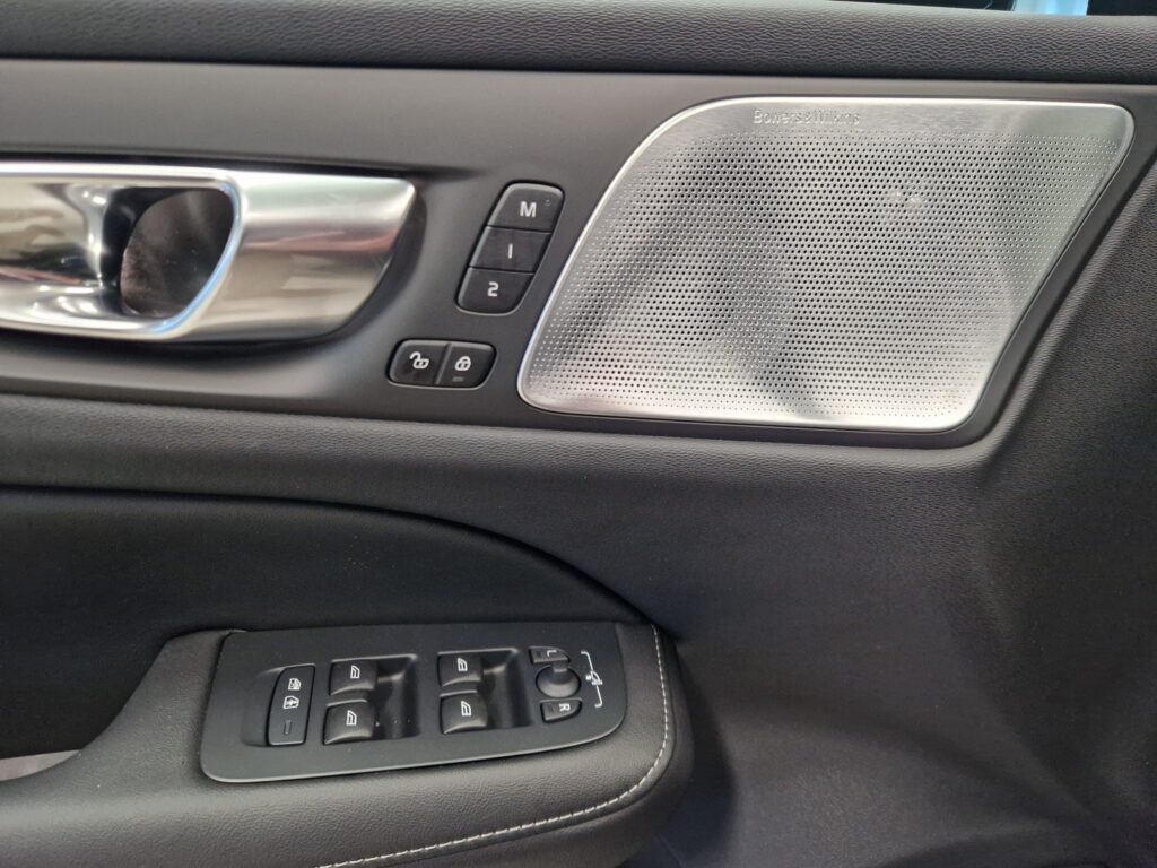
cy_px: 434
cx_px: 578
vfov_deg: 58.9
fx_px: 769
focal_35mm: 23
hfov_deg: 73.9
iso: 500
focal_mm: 5.4
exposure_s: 1/120
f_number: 1.8
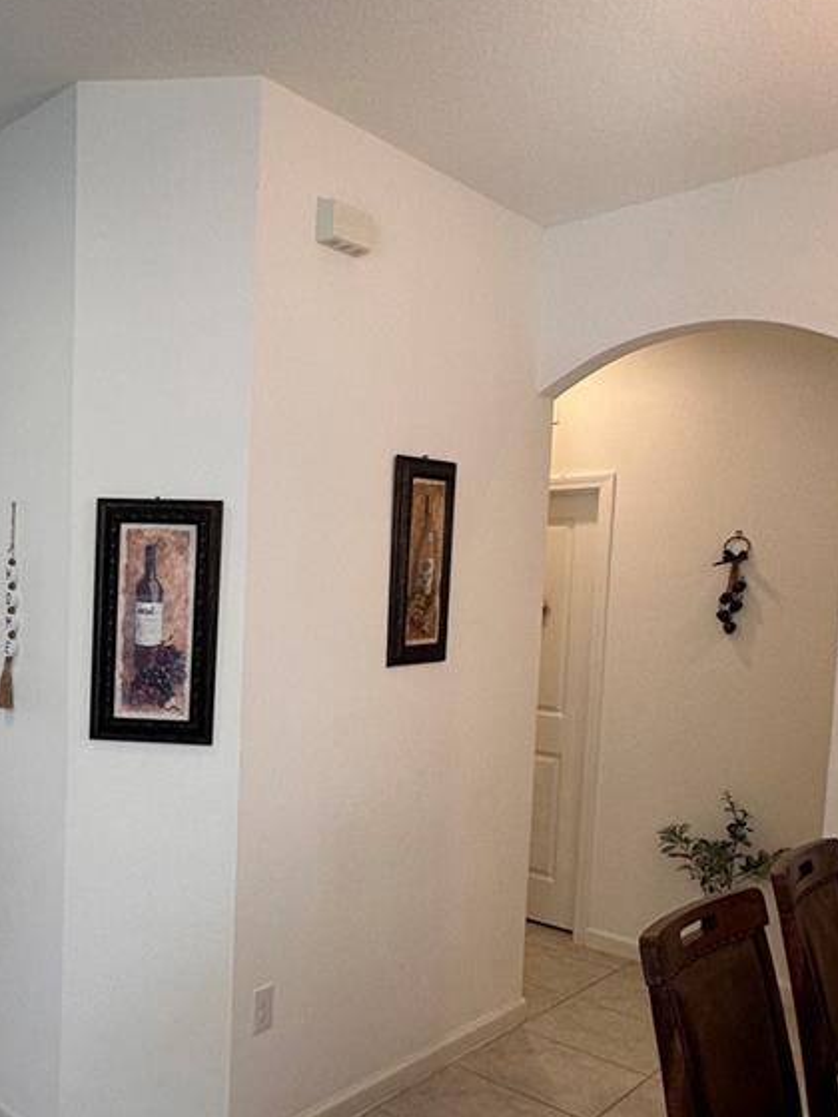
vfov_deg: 59.6
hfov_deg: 42.8
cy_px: 656
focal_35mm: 30
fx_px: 968
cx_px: 82
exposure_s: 1/120
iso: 100
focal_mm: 2.22
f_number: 2.2
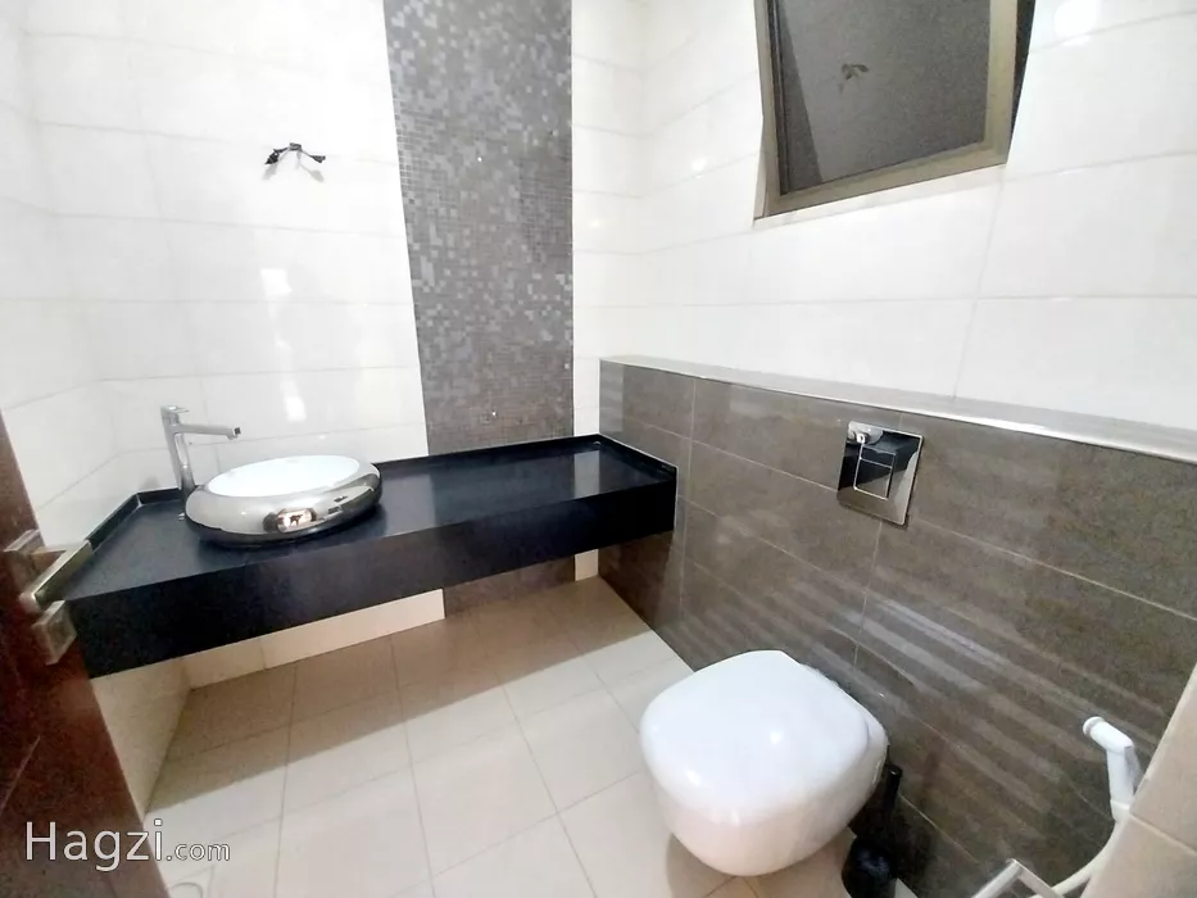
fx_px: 450
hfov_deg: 106.2
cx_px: 598
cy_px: 449
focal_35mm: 13
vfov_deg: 89.9
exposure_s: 1/14
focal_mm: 1.3
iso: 320
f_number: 2.2
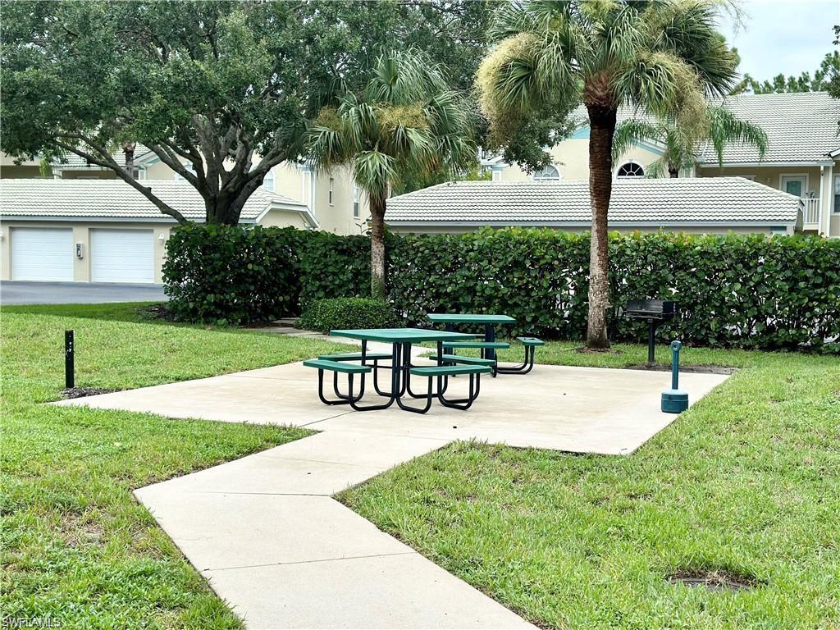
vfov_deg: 30.3
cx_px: 420
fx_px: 1165
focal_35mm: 48
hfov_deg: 39.7
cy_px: 315
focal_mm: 6.86
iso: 80
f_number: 1.78
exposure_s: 1/1613
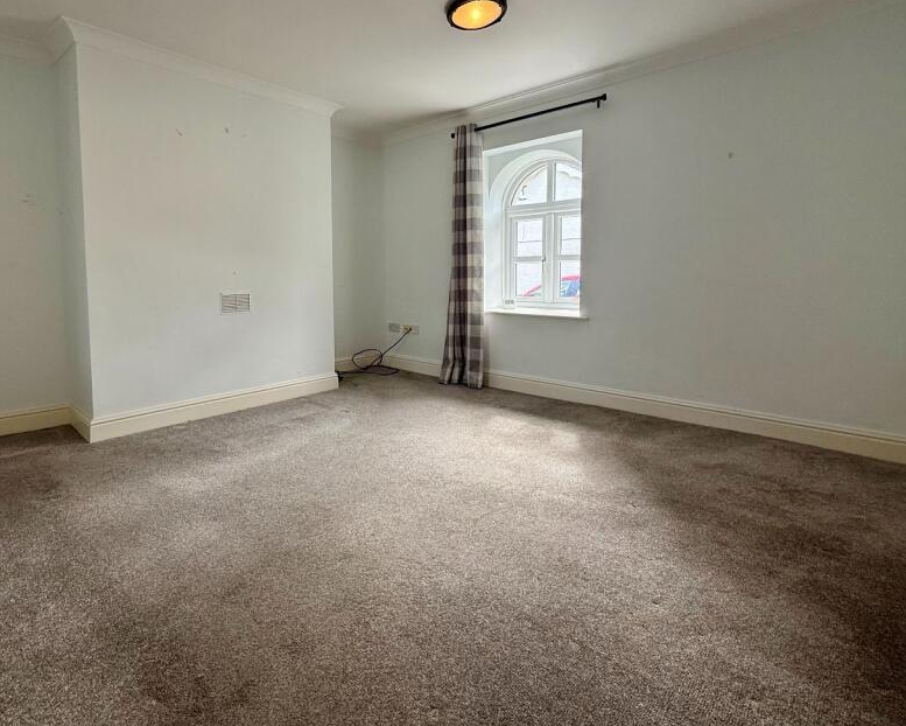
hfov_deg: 85.1
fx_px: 483
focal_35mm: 18
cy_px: 306
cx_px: 353
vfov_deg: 73.3
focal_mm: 2.22
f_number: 2.2
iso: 80
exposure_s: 1/99
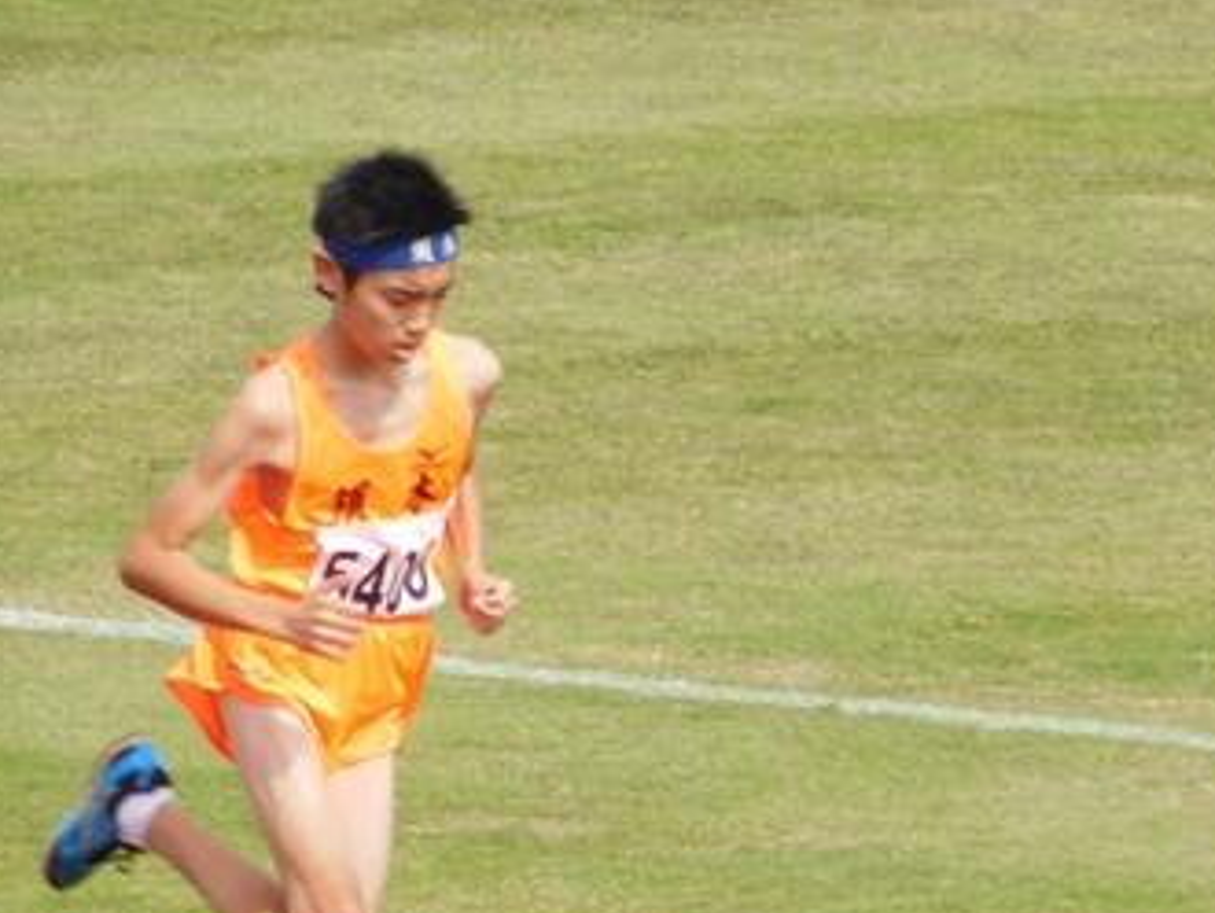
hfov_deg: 2.3
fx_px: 30207
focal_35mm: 860
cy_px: 515
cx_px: 431
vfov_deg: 1.7
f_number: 6.5
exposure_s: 1/250
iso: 140
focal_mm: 90
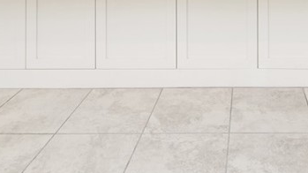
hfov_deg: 45.2
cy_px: -88
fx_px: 351
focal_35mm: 43
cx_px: 244
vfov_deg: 22.6
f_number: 4.5
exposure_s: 1/80
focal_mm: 14
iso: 200
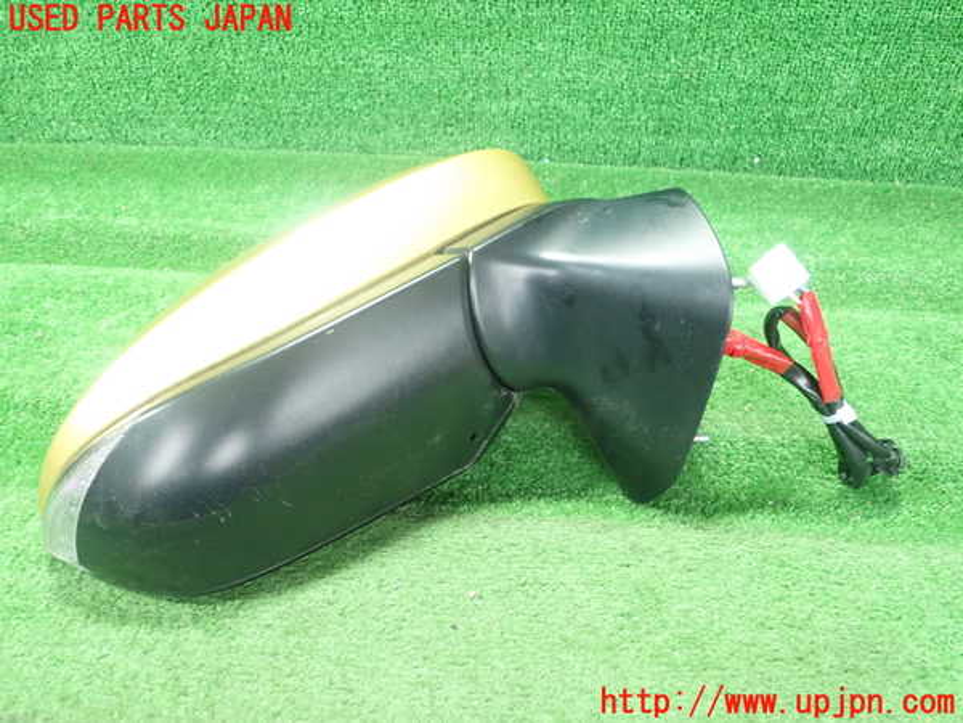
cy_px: 362
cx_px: 482
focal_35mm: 30
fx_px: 835
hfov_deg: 60.0
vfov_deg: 46.8
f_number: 2.3
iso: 800
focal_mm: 5.5
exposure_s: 1/80
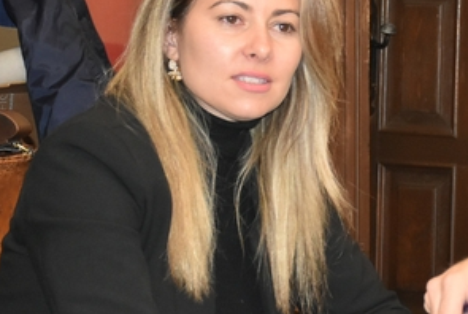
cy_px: 162
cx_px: 498
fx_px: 2501
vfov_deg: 7.2
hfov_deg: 10.6
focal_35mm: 192
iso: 1600
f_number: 4.5
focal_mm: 42
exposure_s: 1/60
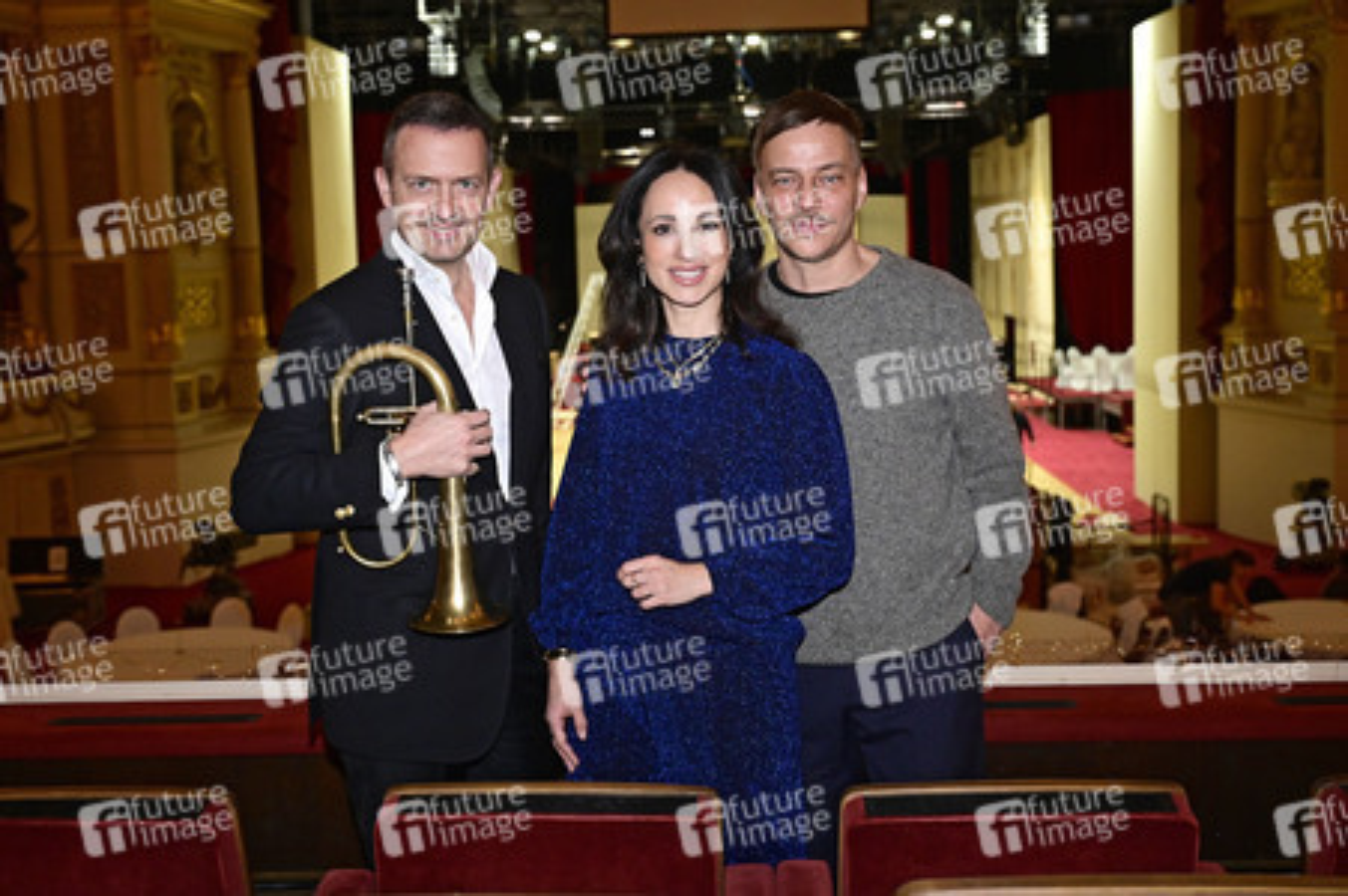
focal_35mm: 34
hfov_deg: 55.1
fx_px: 1291
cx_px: 674
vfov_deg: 38.3
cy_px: 448
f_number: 4.5
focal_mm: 34.5
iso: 3200
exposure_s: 1/200
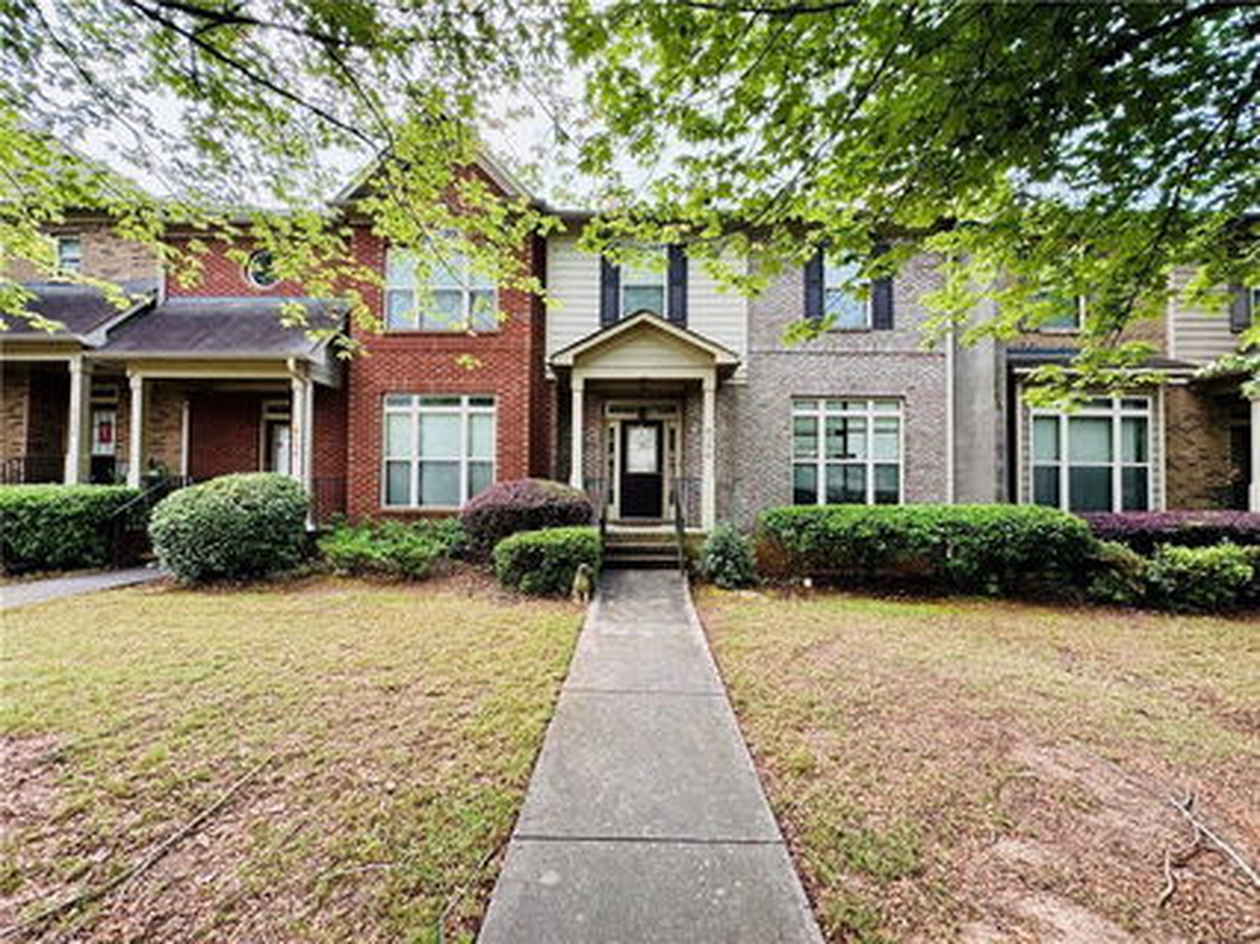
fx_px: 509
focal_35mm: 14
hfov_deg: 102.1
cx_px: 630
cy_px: 472
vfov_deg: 85.6
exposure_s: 1/150
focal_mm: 2.22
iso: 40
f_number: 2.2
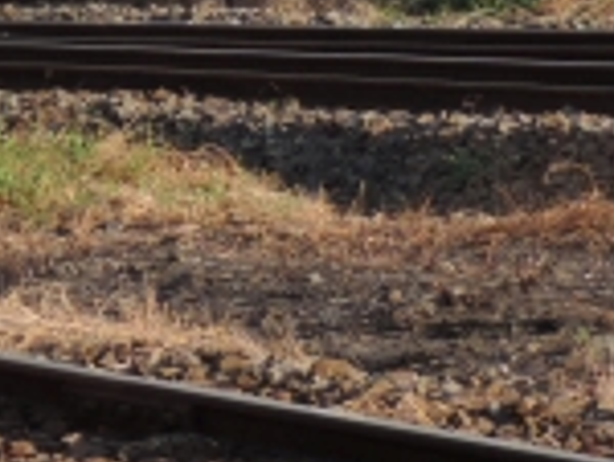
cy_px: -548
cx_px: -860
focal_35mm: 399
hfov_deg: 4.8
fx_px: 7089
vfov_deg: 3.7
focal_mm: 13.3
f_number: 3.9
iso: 80
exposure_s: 1/250
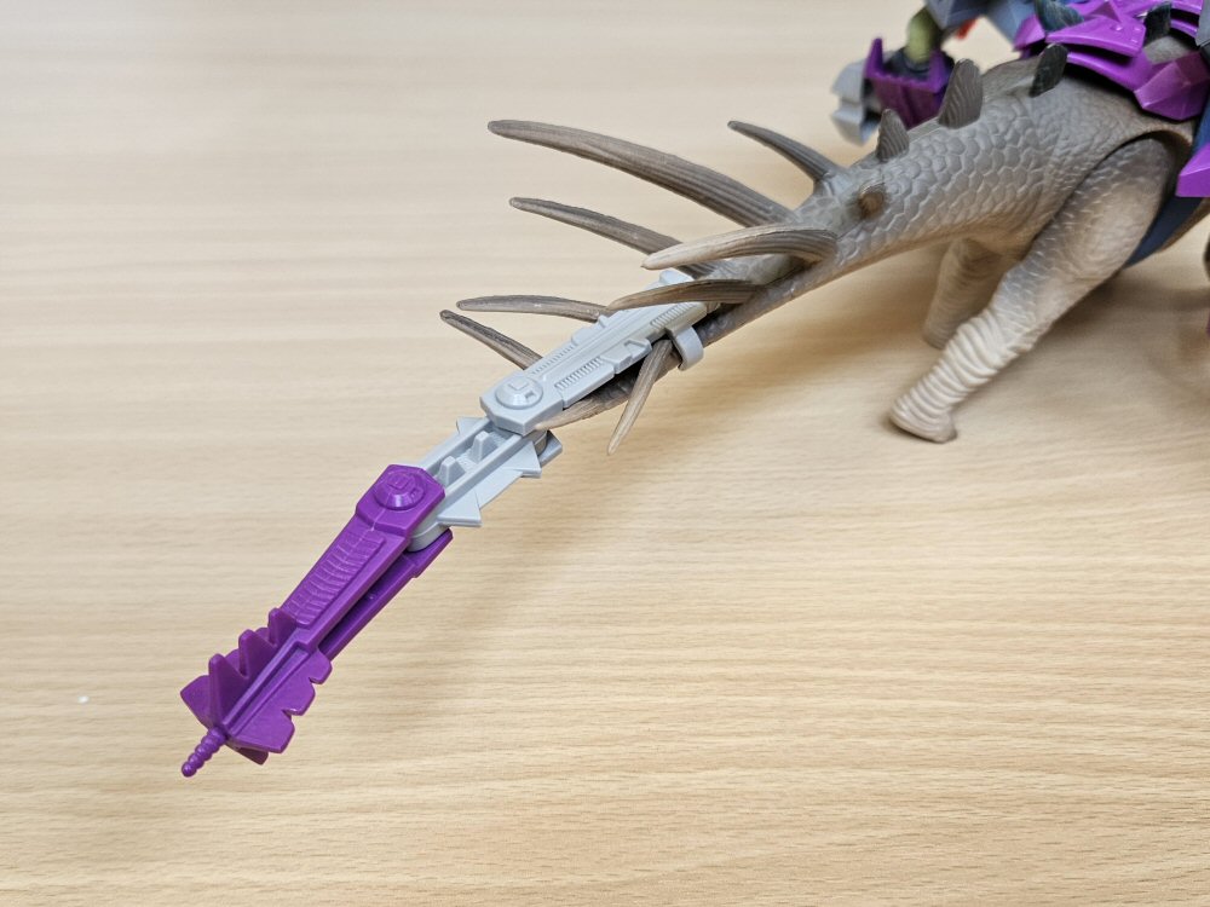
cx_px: 605
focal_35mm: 23
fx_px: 804
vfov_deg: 58.9
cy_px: 454
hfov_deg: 73.9
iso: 200
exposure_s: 1/100
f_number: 1.8
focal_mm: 5.4
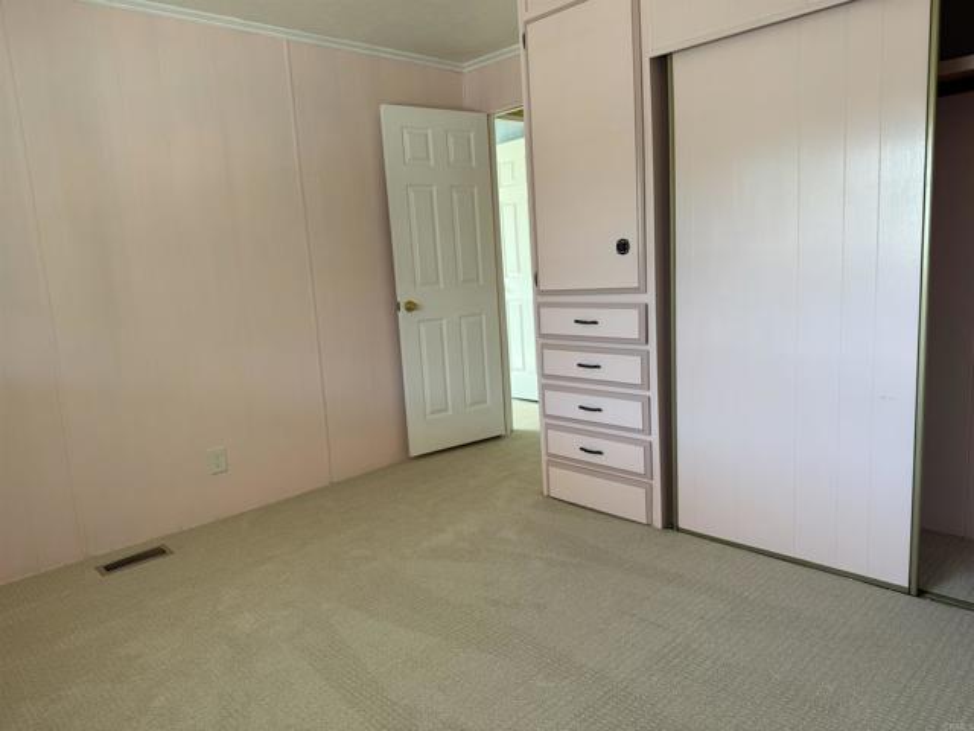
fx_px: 675
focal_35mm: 24
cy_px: 366
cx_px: 487
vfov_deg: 56.8
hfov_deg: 71.6
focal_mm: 6.76
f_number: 1.78
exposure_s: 1/121
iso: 125
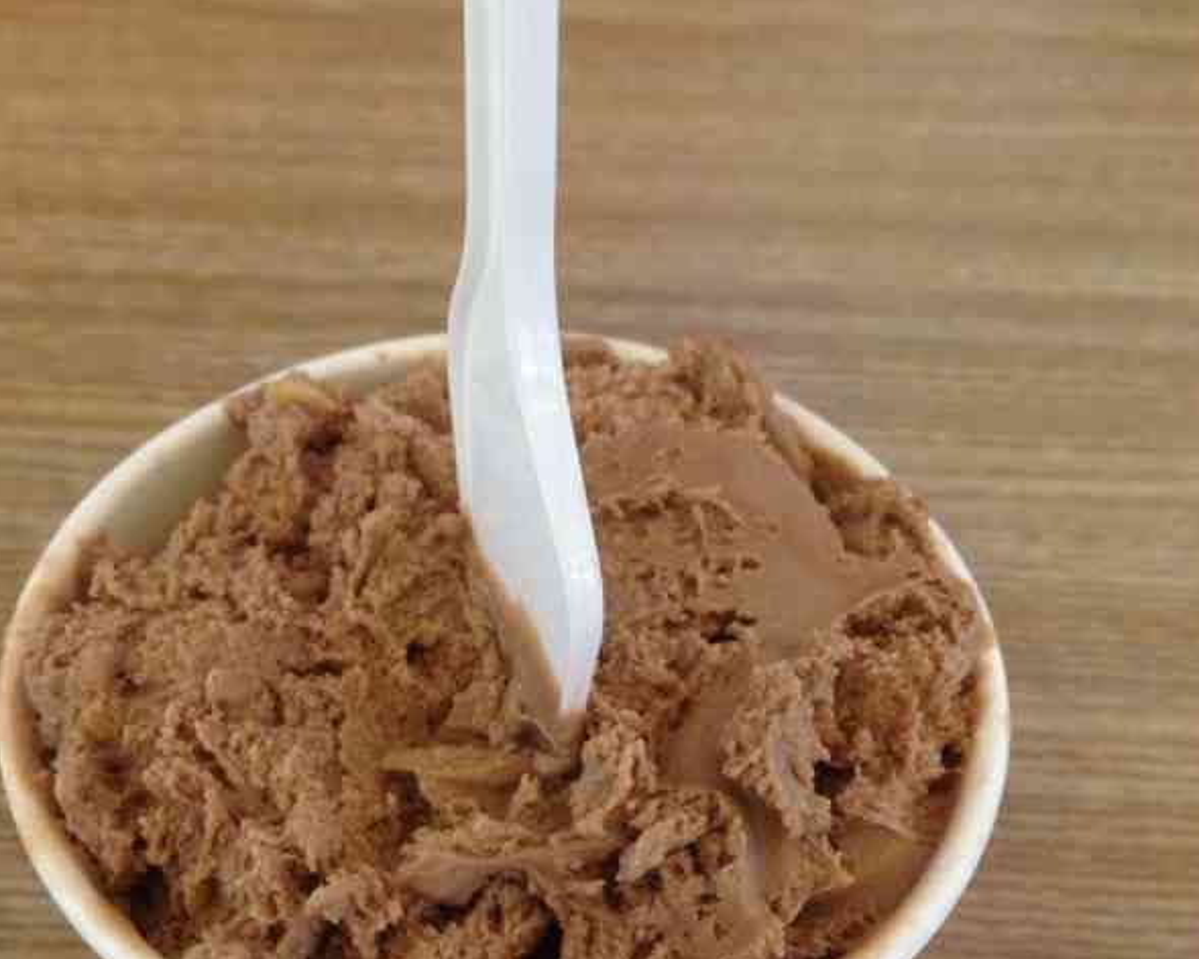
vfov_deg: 29.5
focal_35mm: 51
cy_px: 616
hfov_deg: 36.6
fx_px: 1809
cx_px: 501
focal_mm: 4.12
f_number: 2.4
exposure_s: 1/20
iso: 200
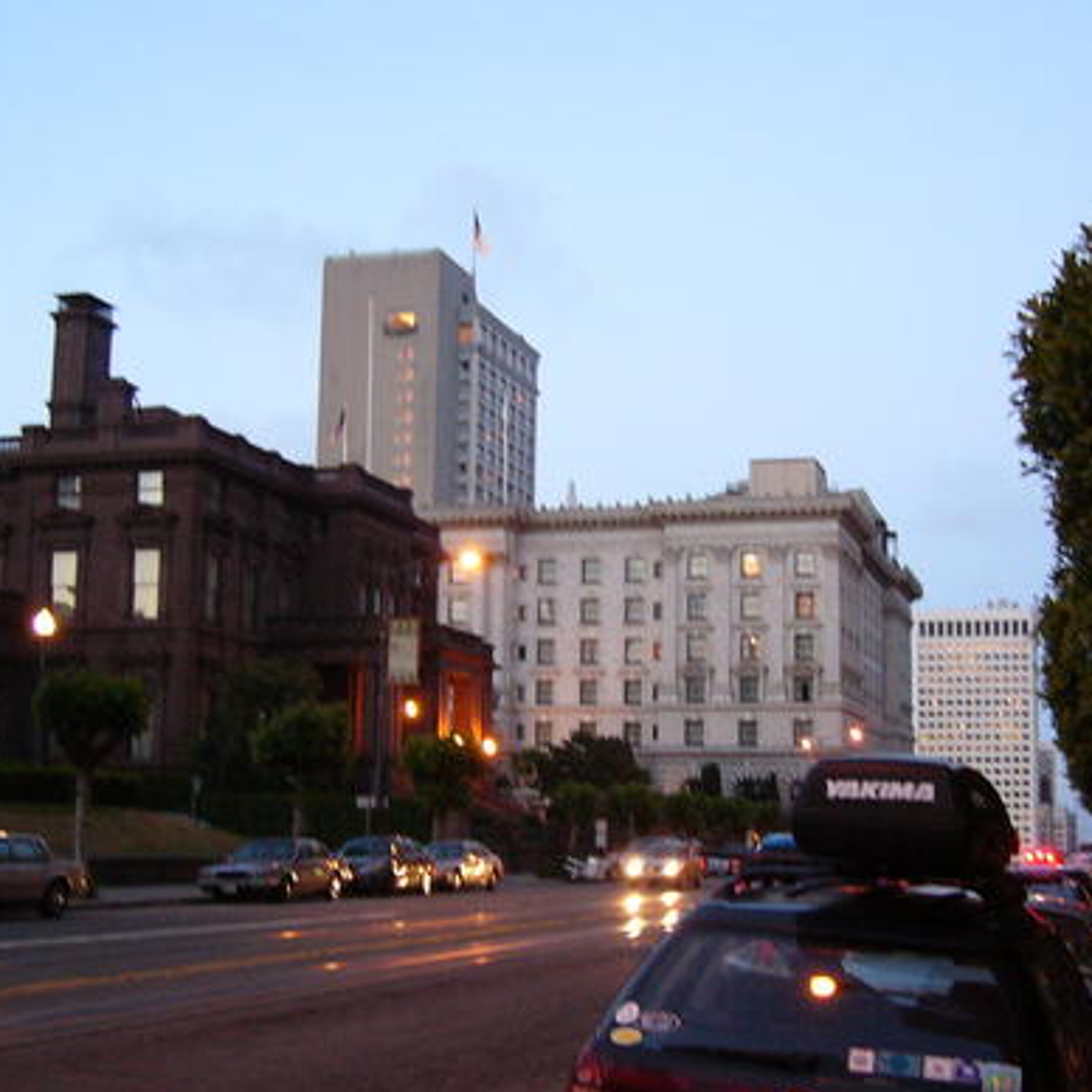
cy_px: 583
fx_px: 1820
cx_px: 526
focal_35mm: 51
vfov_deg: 33.4
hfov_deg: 33.4
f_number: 2.8
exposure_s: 1/10
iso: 200
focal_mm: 5.8
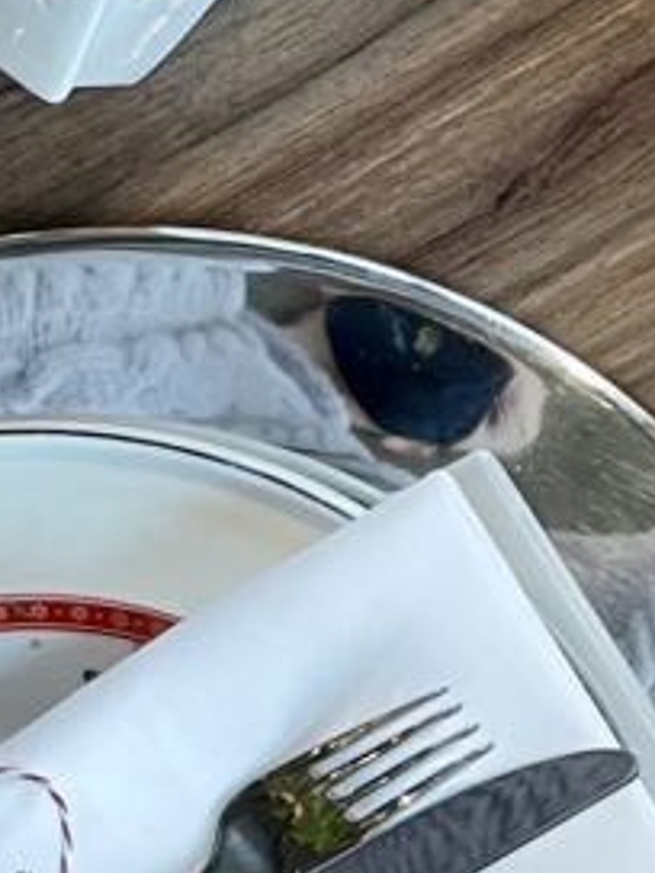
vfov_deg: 12.7
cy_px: -99
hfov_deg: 8.7
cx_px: 1618
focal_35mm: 153
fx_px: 3860
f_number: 1.6
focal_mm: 5.1
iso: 100
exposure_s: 1/50
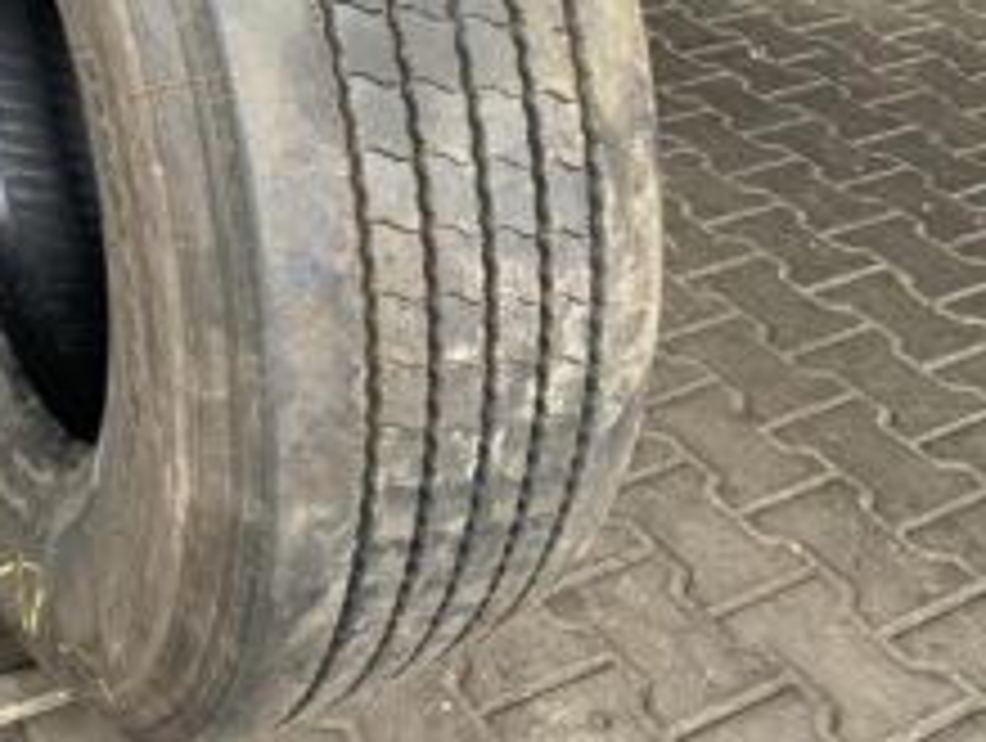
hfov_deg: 36.7
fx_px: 1455
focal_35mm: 51
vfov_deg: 27.8
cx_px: 270
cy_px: 110
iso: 64
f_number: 1.8
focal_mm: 4.25
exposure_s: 1/50
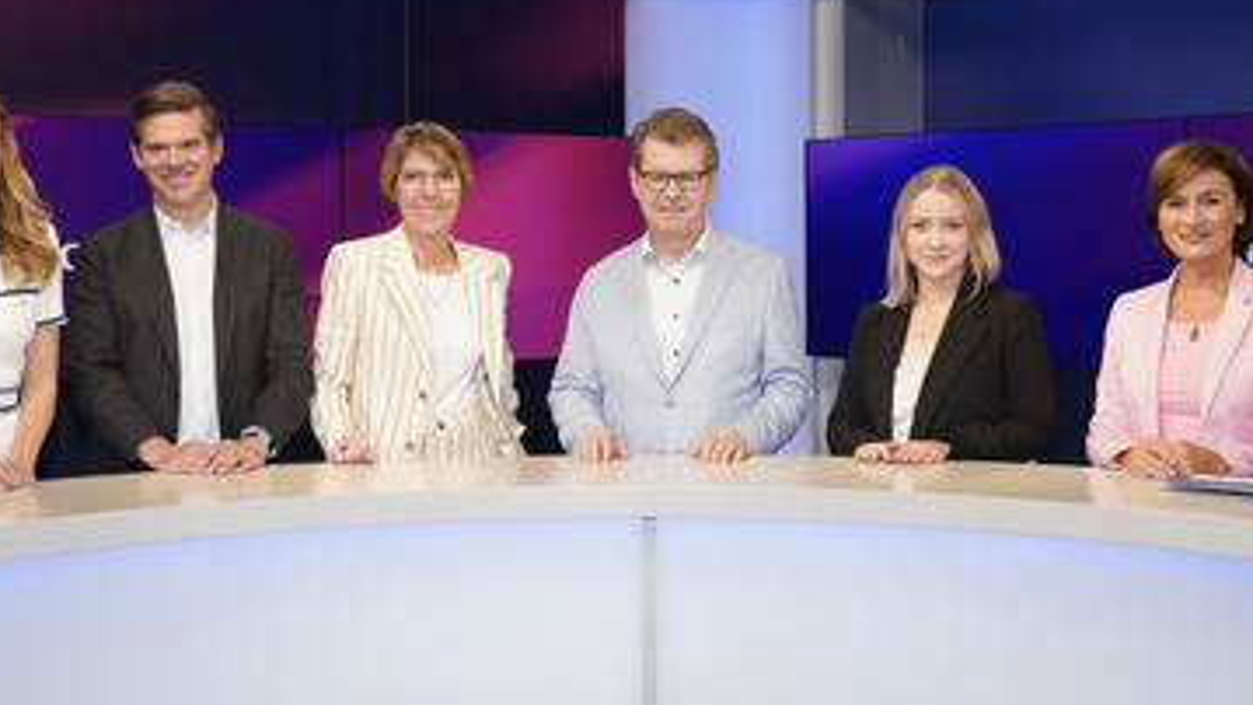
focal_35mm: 46
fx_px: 1528
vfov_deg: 26.0
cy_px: 335
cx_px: 578
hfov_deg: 44.5
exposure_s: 1/125
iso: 2000
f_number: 5.6
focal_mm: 35
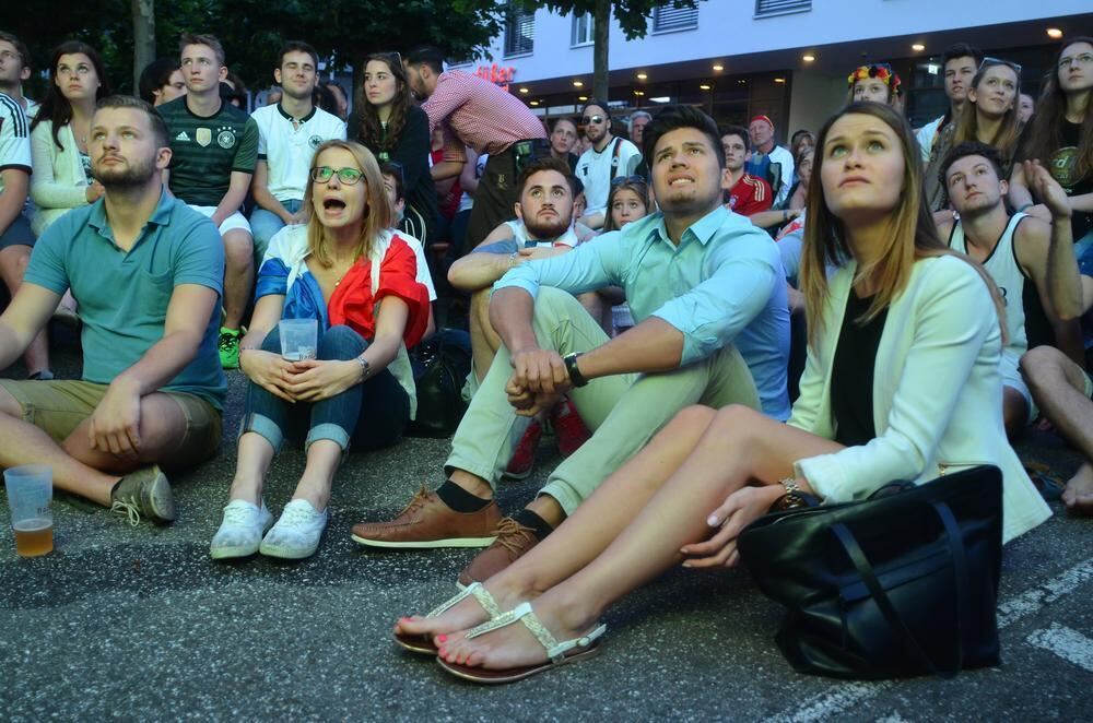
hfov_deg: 62.0
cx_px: 546
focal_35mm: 30
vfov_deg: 43.4
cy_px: 362
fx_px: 909
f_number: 2.8
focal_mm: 20
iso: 800
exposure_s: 1/80
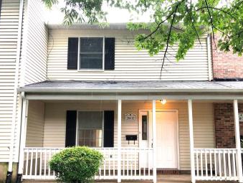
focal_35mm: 33
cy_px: 107
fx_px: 232
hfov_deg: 55.3
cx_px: 127
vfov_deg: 42.9
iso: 40
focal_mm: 3.99
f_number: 1.8
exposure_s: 1/24
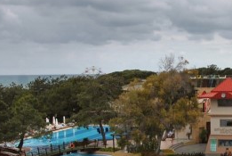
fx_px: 426
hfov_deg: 28.7
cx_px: 229
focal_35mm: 66
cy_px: 116
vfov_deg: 20.5
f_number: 9
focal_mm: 10
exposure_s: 1/200
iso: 100
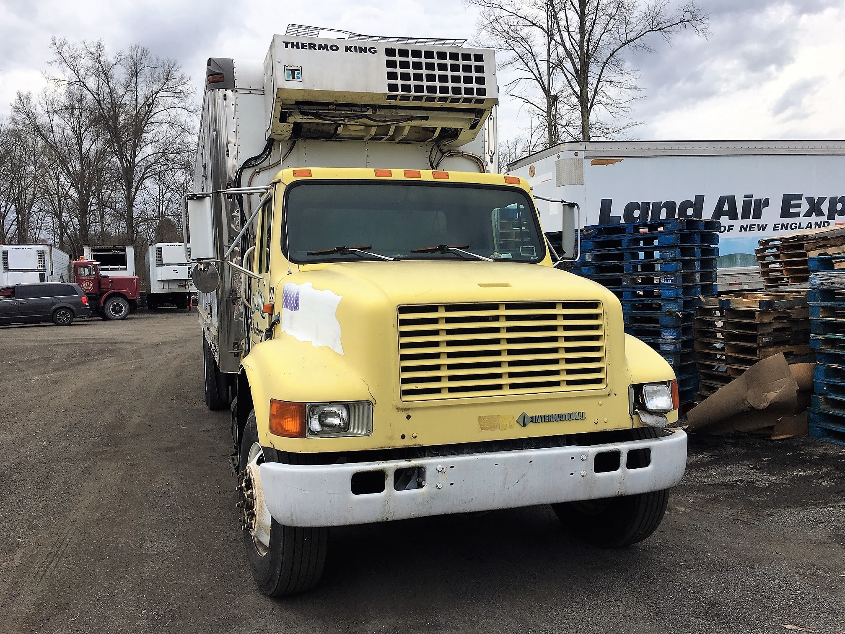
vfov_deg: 48.2
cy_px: 317
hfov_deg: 61.7
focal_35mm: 29
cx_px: 422
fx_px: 708
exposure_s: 1/827
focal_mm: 4.15
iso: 25
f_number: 2.2
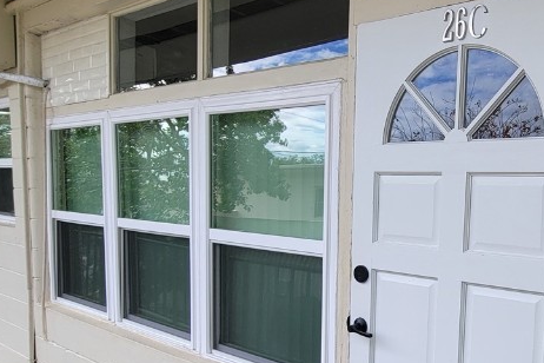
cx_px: 437
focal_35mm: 30
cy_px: 246
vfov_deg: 42.9
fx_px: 453
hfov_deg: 57.2
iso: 50
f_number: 2.2
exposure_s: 1/647
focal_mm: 2.2
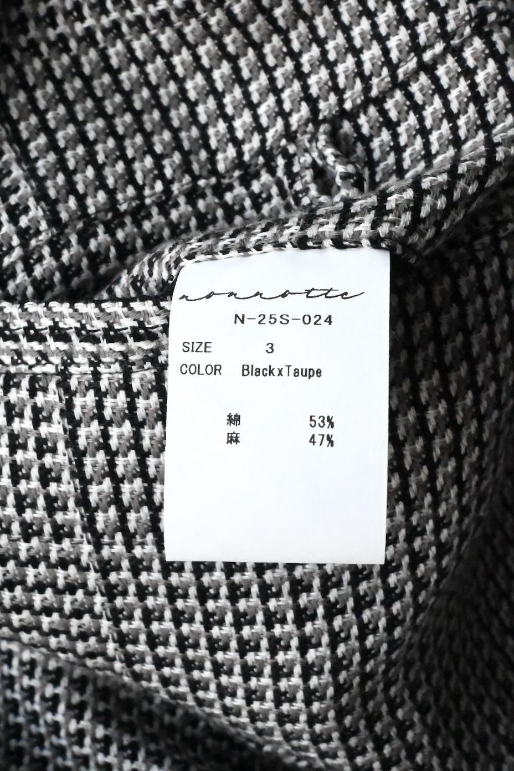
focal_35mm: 51
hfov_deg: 26.5
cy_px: 386
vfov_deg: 38.9
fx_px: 1092
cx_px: 257
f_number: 13
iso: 25600
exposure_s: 1/640
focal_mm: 34
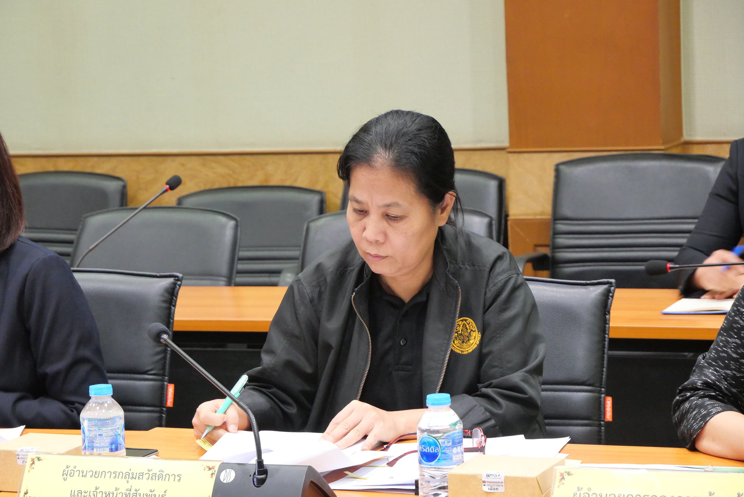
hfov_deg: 16.5
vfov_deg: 11.1
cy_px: 248
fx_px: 2564
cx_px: 372
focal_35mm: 124
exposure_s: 1/40
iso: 3200
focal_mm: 60
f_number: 5.6
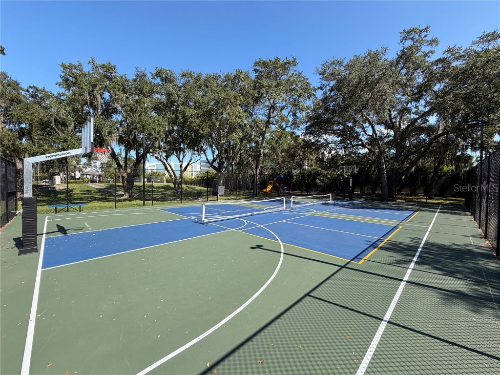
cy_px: 188
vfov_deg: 85.7
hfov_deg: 102.1
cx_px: 250
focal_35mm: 14
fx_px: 202
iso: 40
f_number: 2.2
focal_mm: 2.22
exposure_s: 1/751
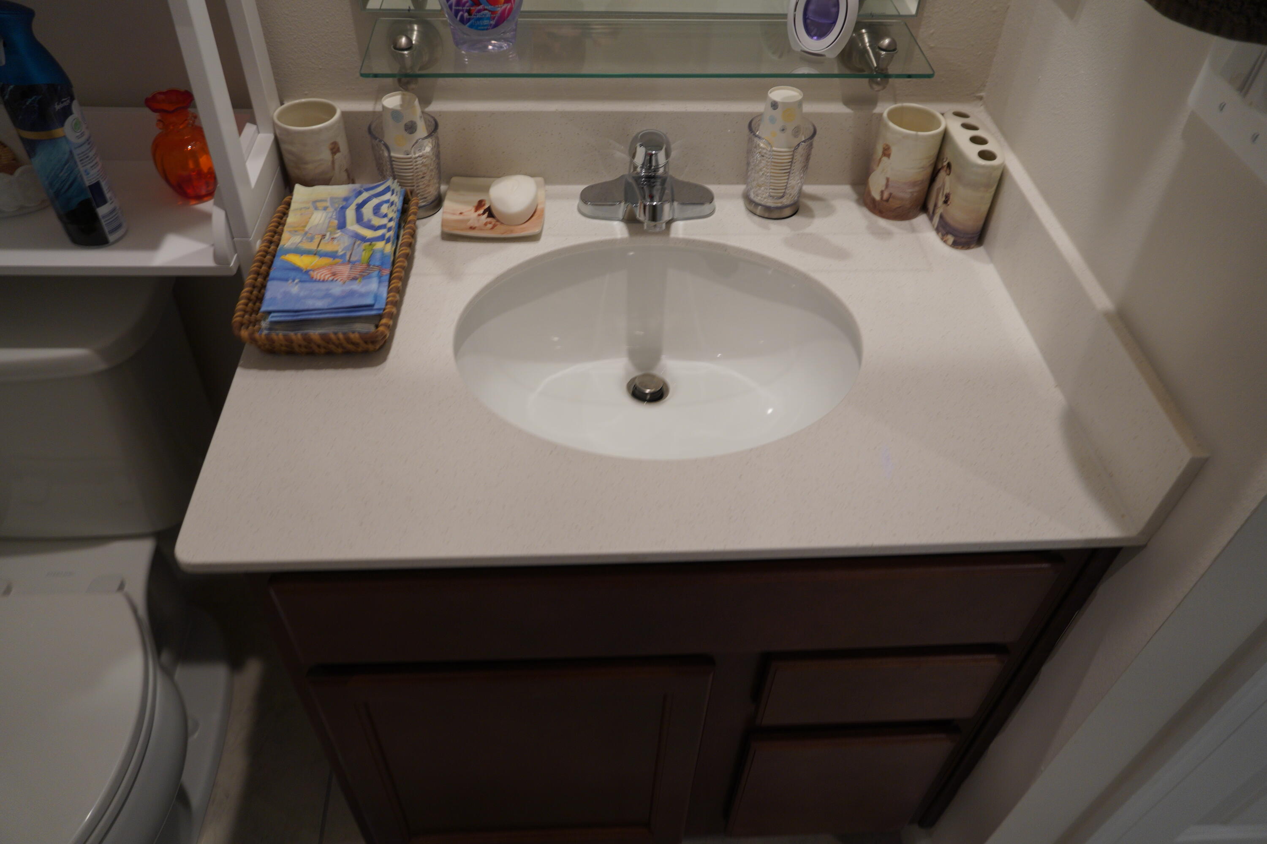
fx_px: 950
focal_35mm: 27
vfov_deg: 47.9
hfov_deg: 67.4
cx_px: 634
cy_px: 422
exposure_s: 1/30
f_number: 4
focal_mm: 18
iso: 200
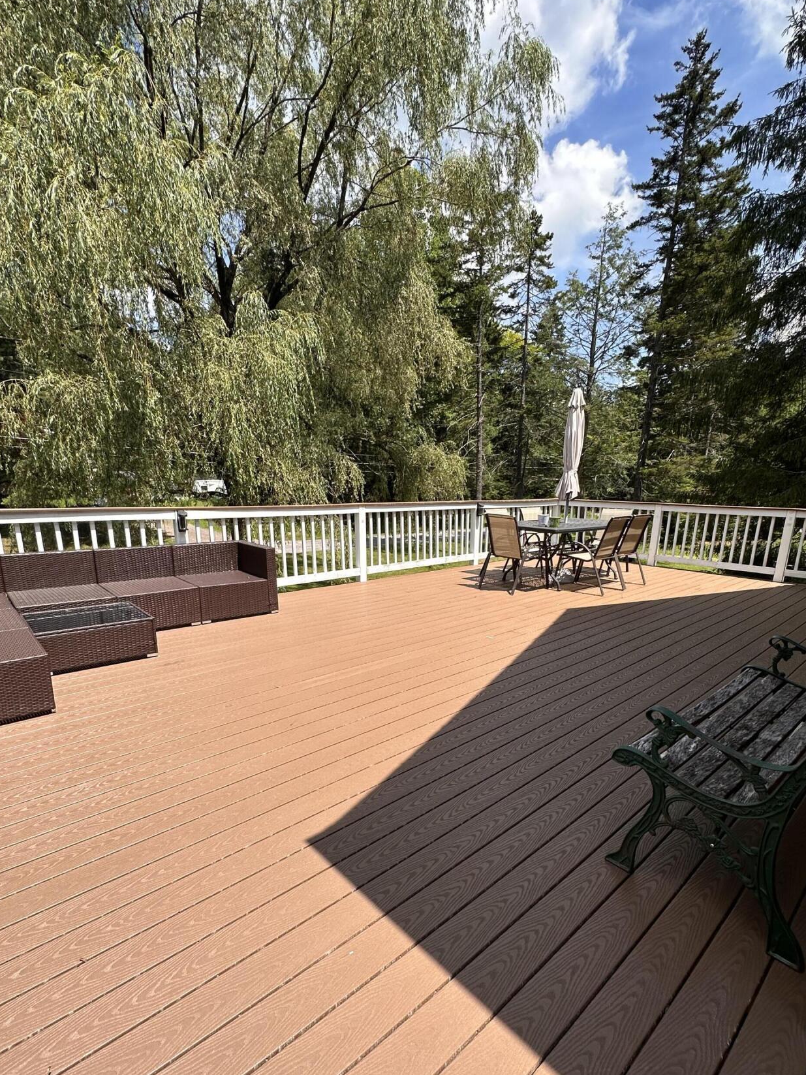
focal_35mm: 17
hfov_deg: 74.7
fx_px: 528
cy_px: 612
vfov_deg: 90.5
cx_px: 412
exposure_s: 1/1082
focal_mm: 2.22
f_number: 2.2
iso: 50
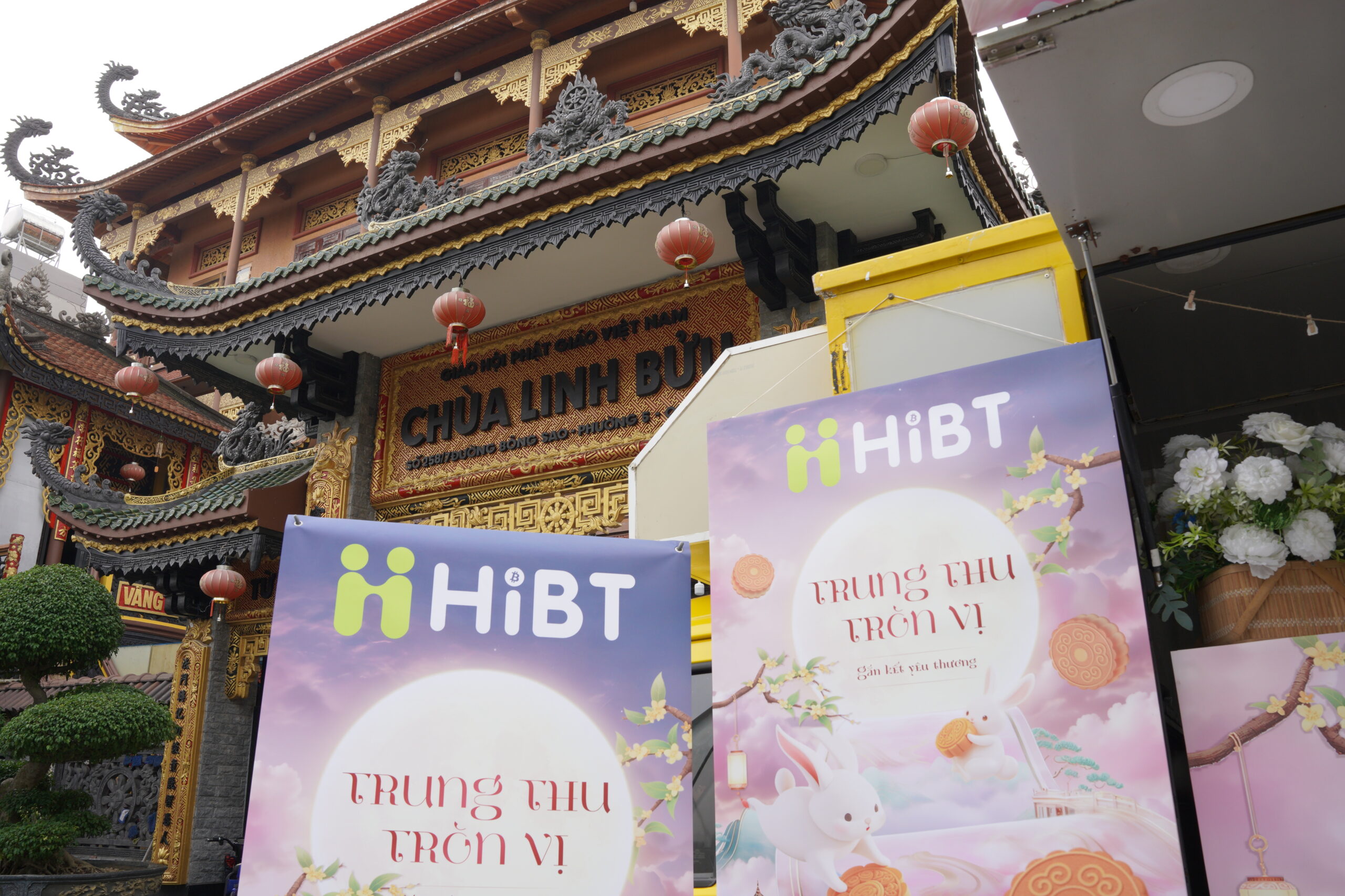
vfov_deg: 46.4
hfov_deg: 65.5
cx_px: 672
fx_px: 1046
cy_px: 448
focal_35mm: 28
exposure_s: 1/200
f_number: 9
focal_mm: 28
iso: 400
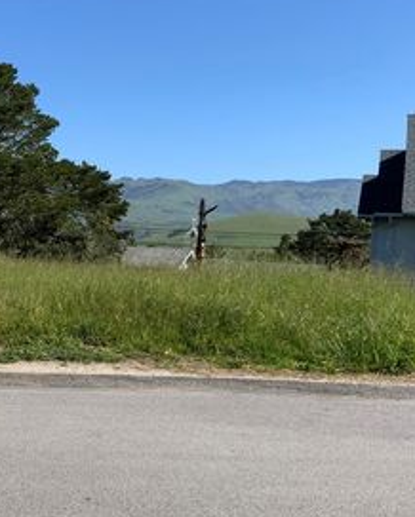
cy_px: 239
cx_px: 70
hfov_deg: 28.4
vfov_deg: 36.0
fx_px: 797
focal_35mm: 52
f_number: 1.8
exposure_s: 1/2058
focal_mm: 3
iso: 16
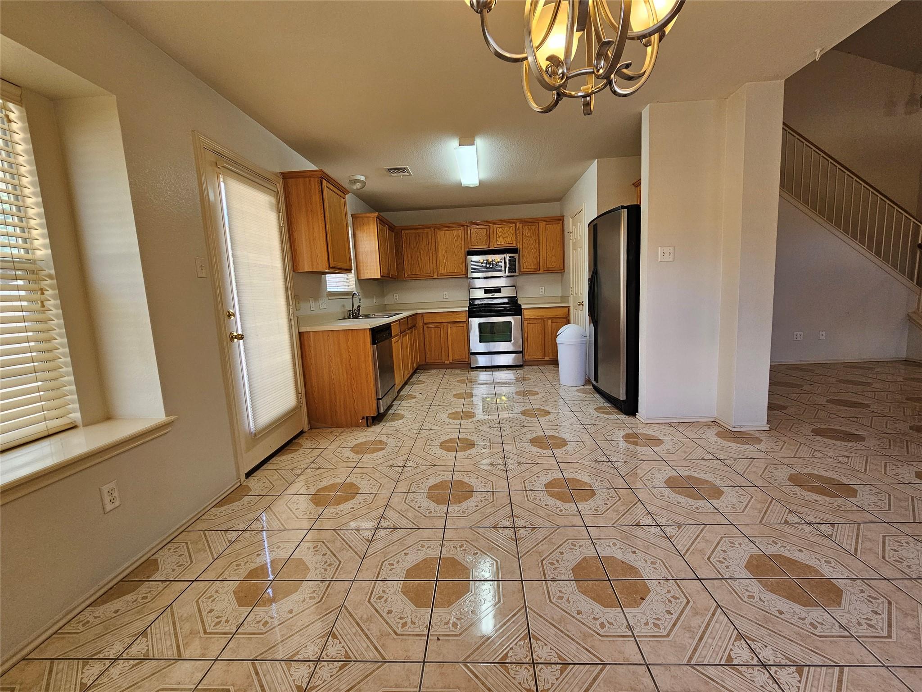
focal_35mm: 13
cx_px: 461
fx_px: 346
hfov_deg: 106.2
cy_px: 346
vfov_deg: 89.9
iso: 100
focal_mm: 2.2
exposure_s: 1/60
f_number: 2.2
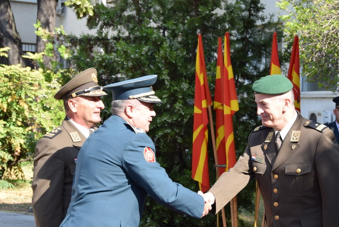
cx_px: 240
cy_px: 156
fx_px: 1055
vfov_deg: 12.2
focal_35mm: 112
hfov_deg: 18.2
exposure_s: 1/250
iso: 360
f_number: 8
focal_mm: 52
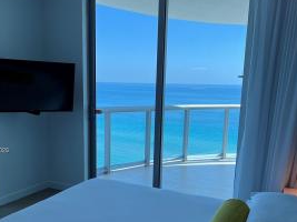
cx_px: 142
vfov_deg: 36.4
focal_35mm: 39
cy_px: 151
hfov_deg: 47.9
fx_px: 334
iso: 50
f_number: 1.6
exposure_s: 1/742
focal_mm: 5.1
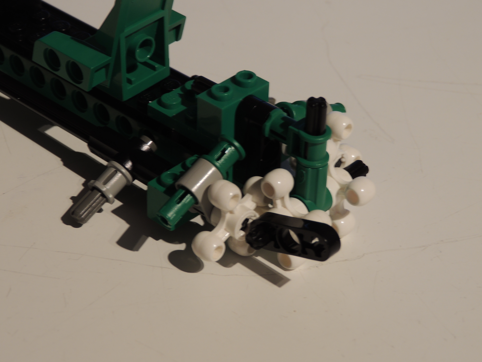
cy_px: 181
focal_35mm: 100
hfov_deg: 19.6
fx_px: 1392
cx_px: 241
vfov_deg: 14.8
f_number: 4.1
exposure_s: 1/3
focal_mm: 17.8
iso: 100
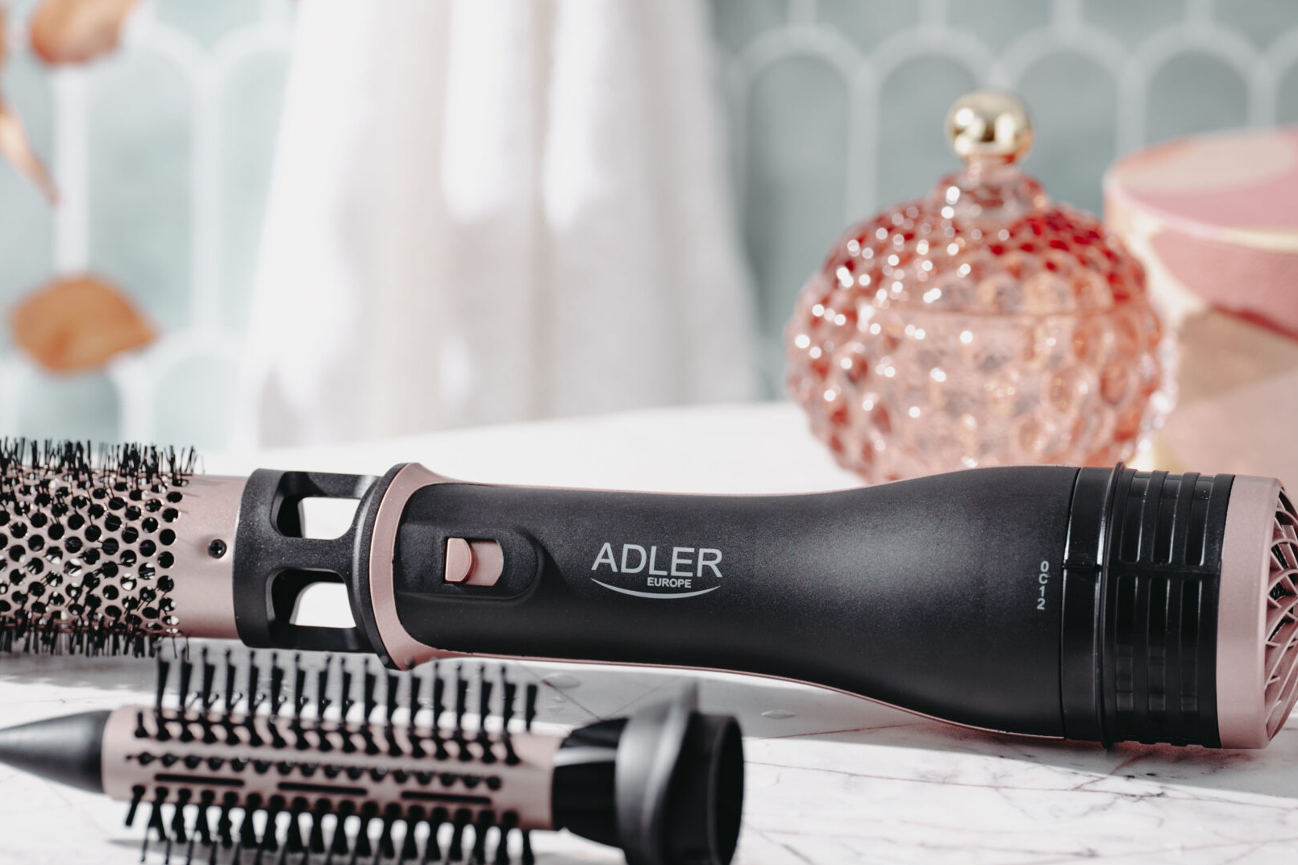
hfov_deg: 12.3
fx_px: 6020
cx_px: 618
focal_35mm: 167
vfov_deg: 8.2
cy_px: 404
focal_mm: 105
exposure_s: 1/125
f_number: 4
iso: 100
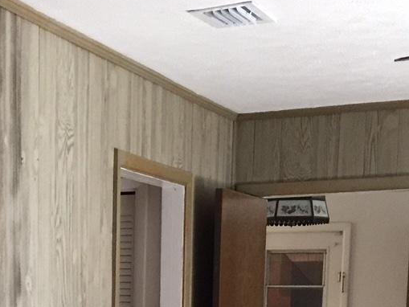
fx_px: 1099
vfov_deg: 14.9
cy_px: 441
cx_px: -2
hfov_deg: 20.4
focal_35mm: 93
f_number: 2.2
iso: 125
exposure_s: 1/15
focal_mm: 4.15
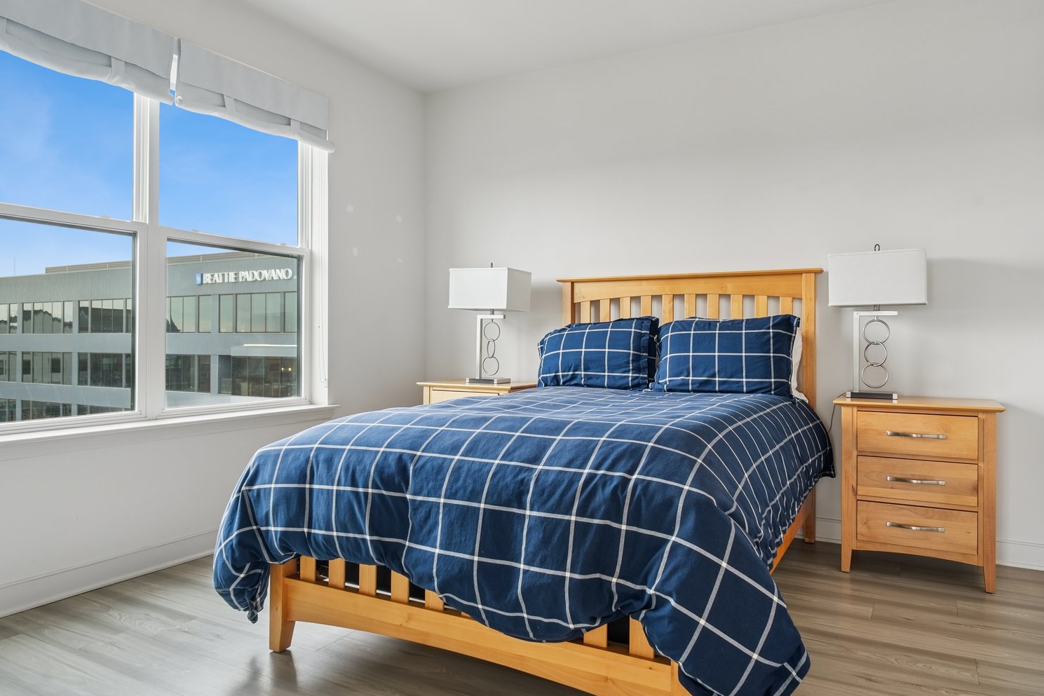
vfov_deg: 57.2
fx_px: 638
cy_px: 342
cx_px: 590
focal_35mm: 22
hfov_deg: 78.2
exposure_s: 1/5
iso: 400
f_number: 8
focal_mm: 16
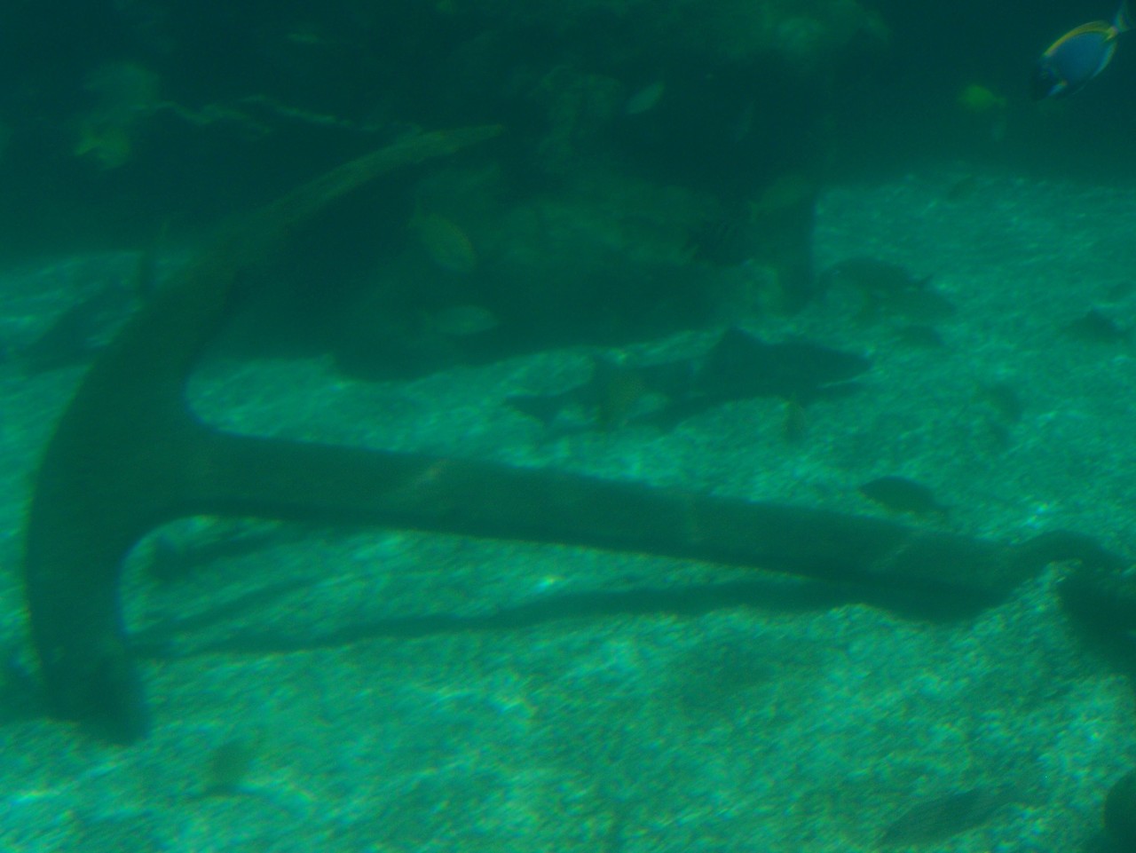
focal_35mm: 69
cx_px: 568
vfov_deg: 21.3
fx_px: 2265
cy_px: 426
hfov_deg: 28.2
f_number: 3.2
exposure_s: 1/640
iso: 80
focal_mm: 11.5
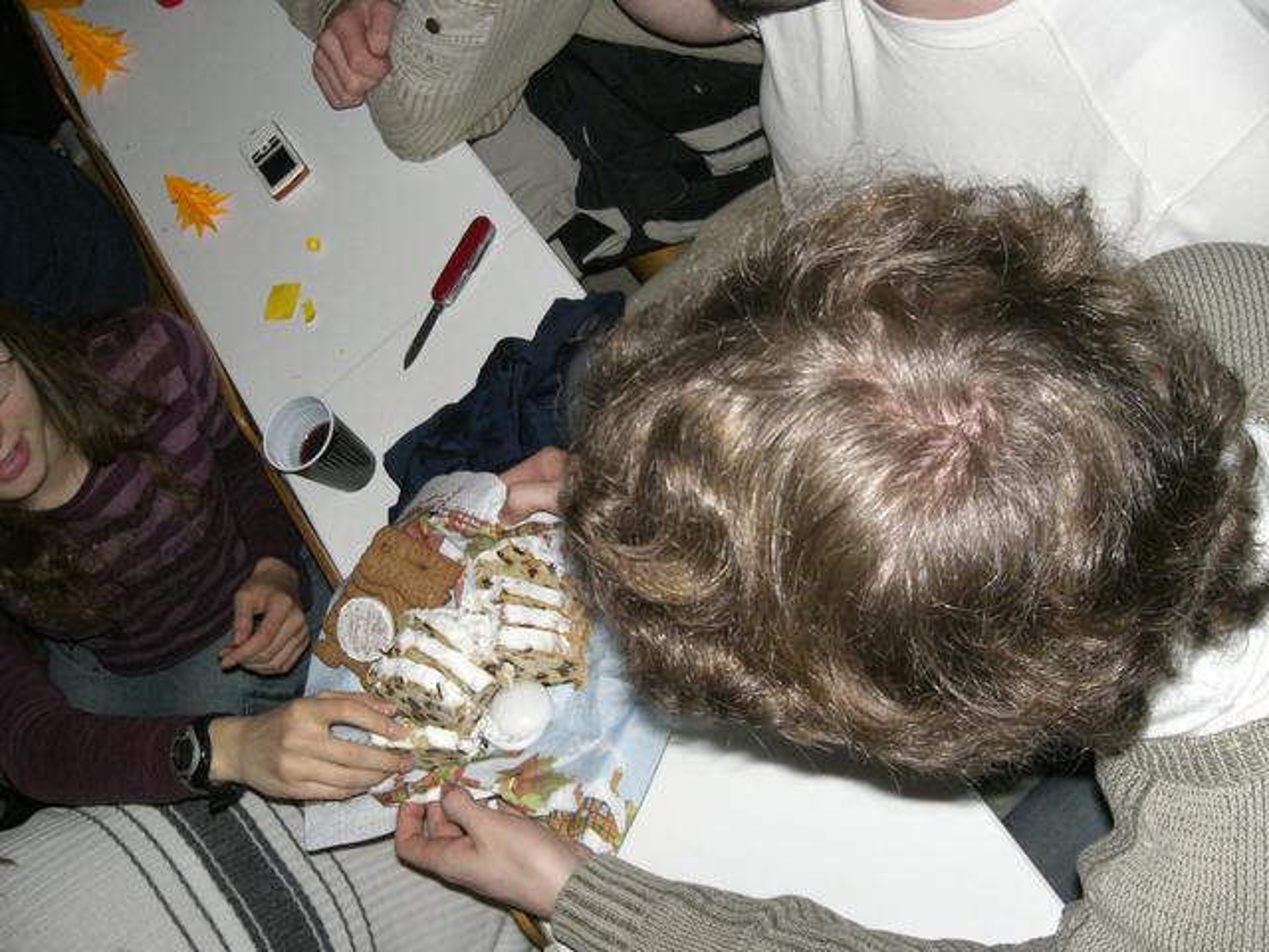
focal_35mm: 38
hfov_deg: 49.0
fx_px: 1393
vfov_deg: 37.7
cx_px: 634
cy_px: 476
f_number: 3.1
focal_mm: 6.3
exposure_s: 1/60
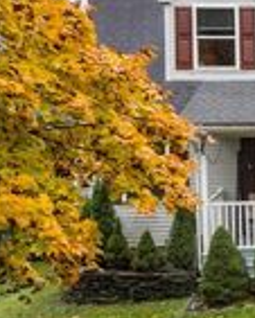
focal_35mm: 73
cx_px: 463
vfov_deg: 26.0
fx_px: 688
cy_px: 141
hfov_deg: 17.1
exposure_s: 1/50
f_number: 2.8
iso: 100
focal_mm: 8.38
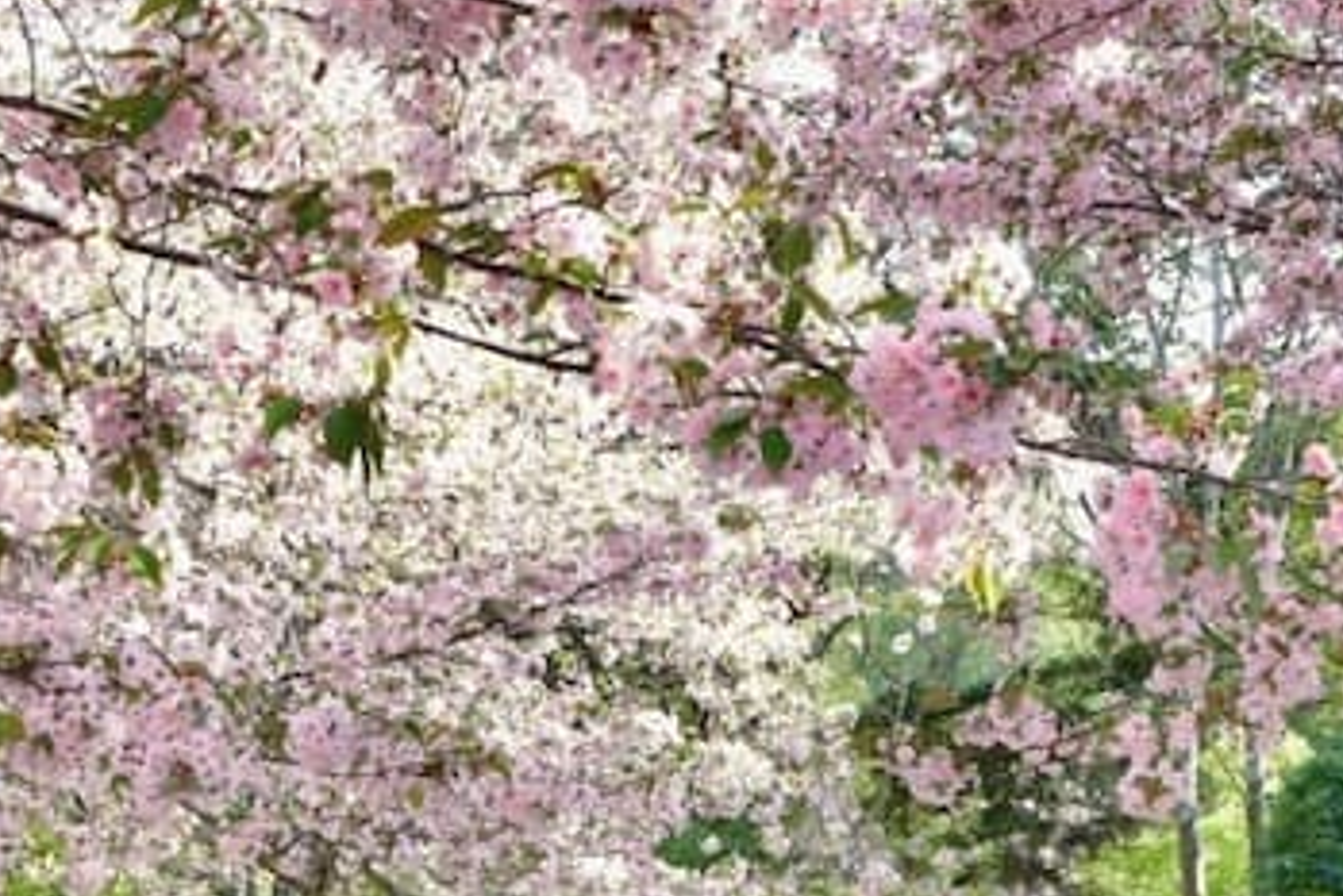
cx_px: 192
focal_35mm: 83
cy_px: 1261
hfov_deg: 23.9
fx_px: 3097
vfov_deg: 15.4
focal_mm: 29
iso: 1000
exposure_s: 1/160
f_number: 10
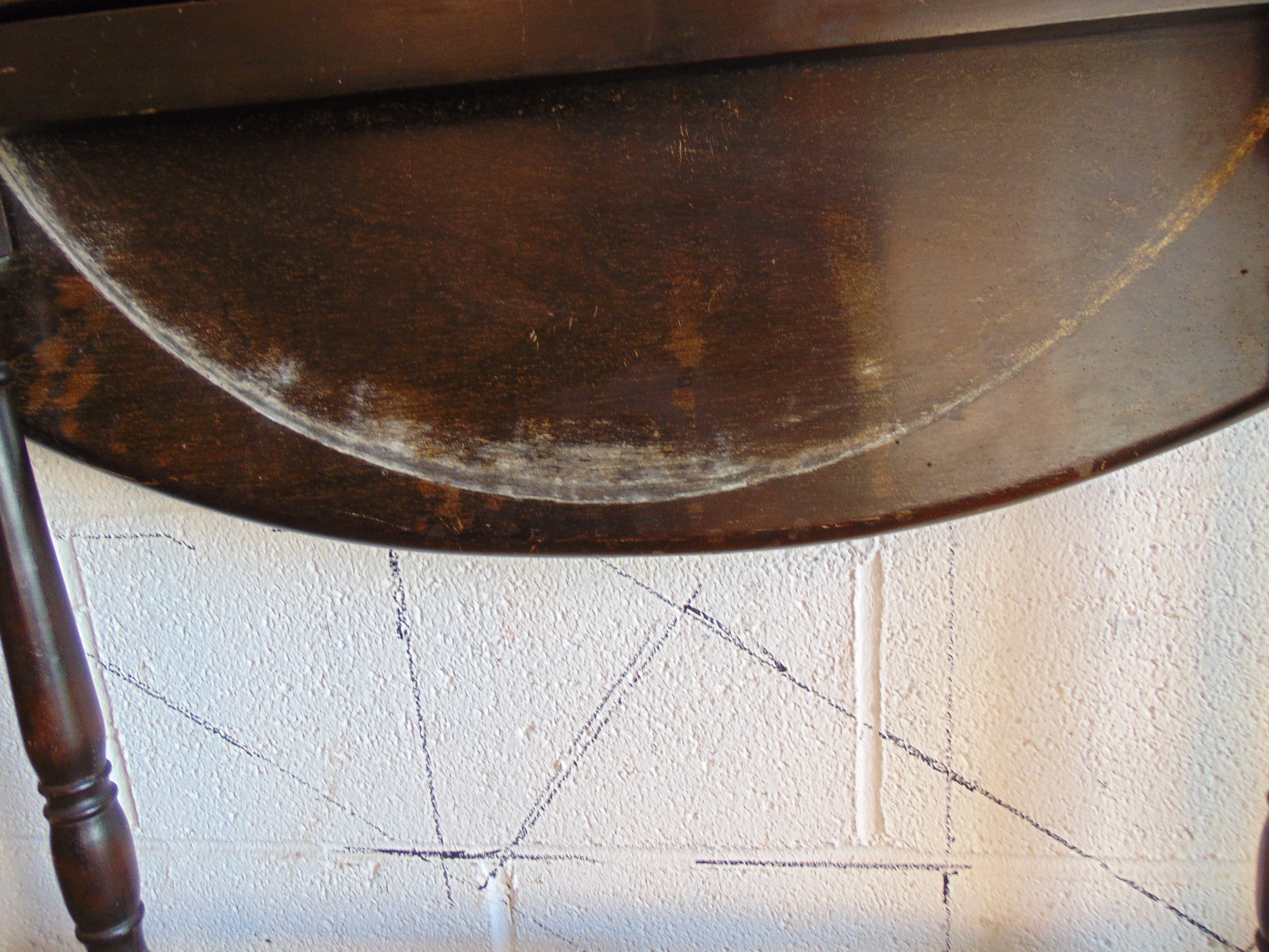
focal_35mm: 25
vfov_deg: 54.9
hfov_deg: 69.4
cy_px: 476
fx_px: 916
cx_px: 634
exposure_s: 1/30
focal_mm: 4.5
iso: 100
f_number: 3
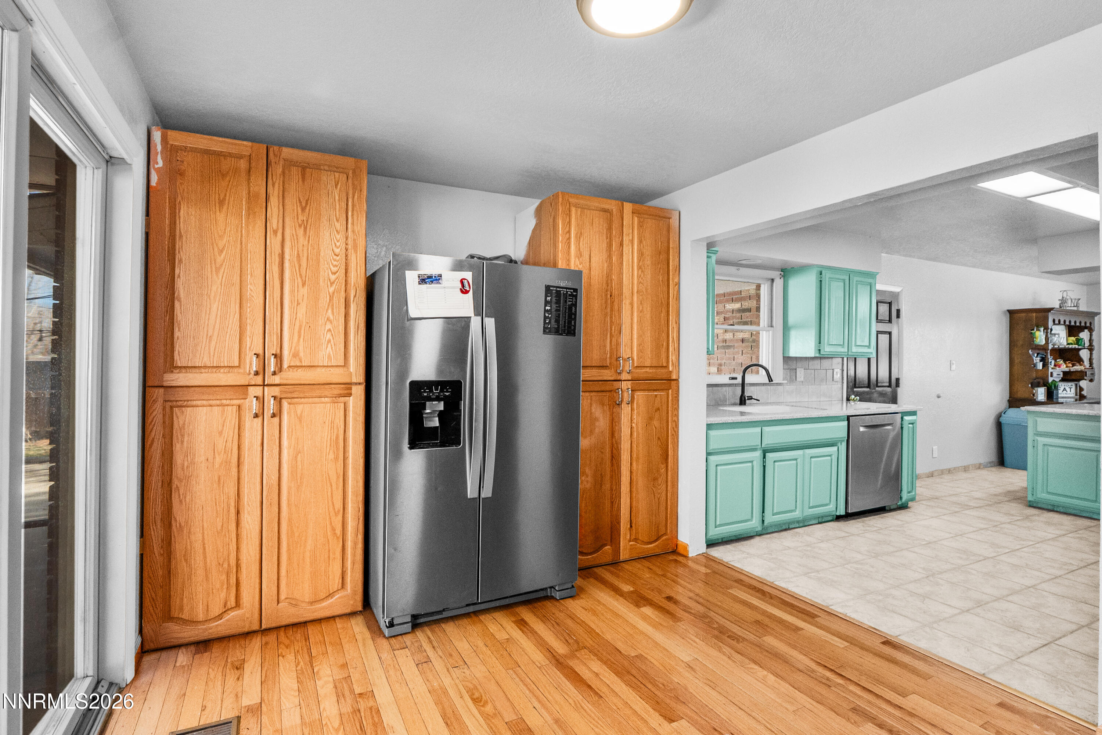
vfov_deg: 77.3
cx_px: 551
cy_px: 368
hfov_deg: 100.4
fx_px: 459
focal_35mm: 15
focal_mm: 10
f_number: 6.3
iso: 400
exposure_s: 1/25
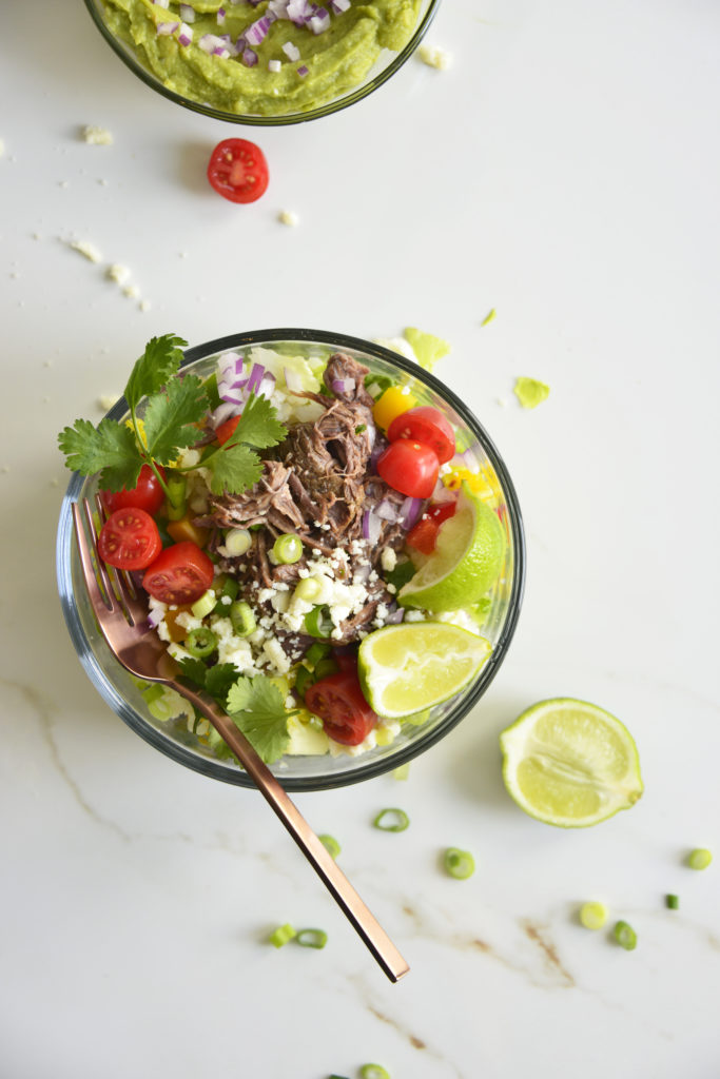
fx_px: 2459
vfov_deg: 24.8
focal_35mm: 82
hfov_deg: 16.7
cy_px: 540
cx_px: 360
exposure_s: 1/60
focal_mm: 82
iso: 500
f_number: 5
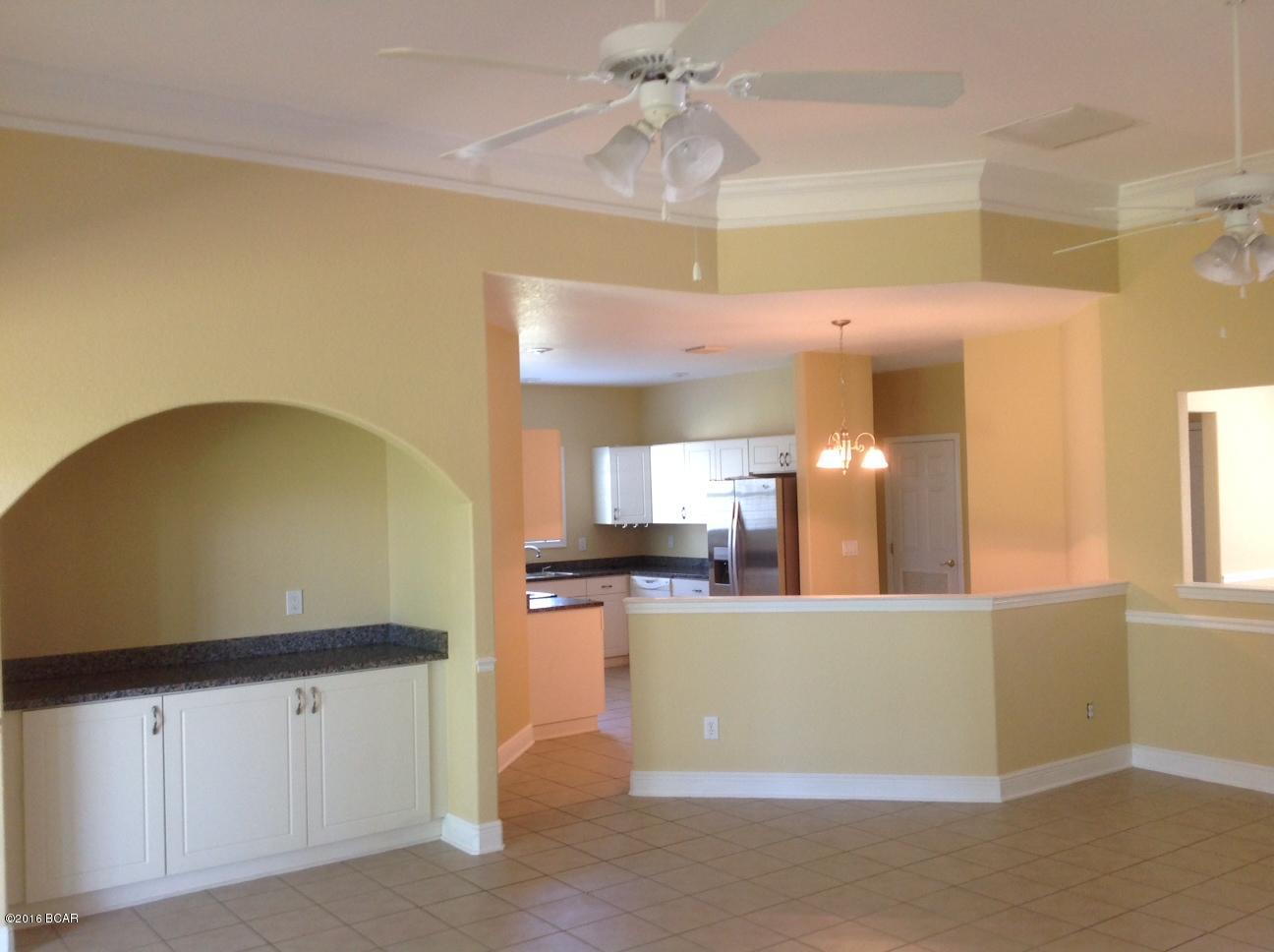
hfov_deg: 52.7
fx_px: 1286
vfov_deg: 40.6
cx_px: 637
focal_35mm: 35
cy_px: 476
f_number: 2.4
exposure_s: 1/15
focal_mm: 4.28
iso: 80
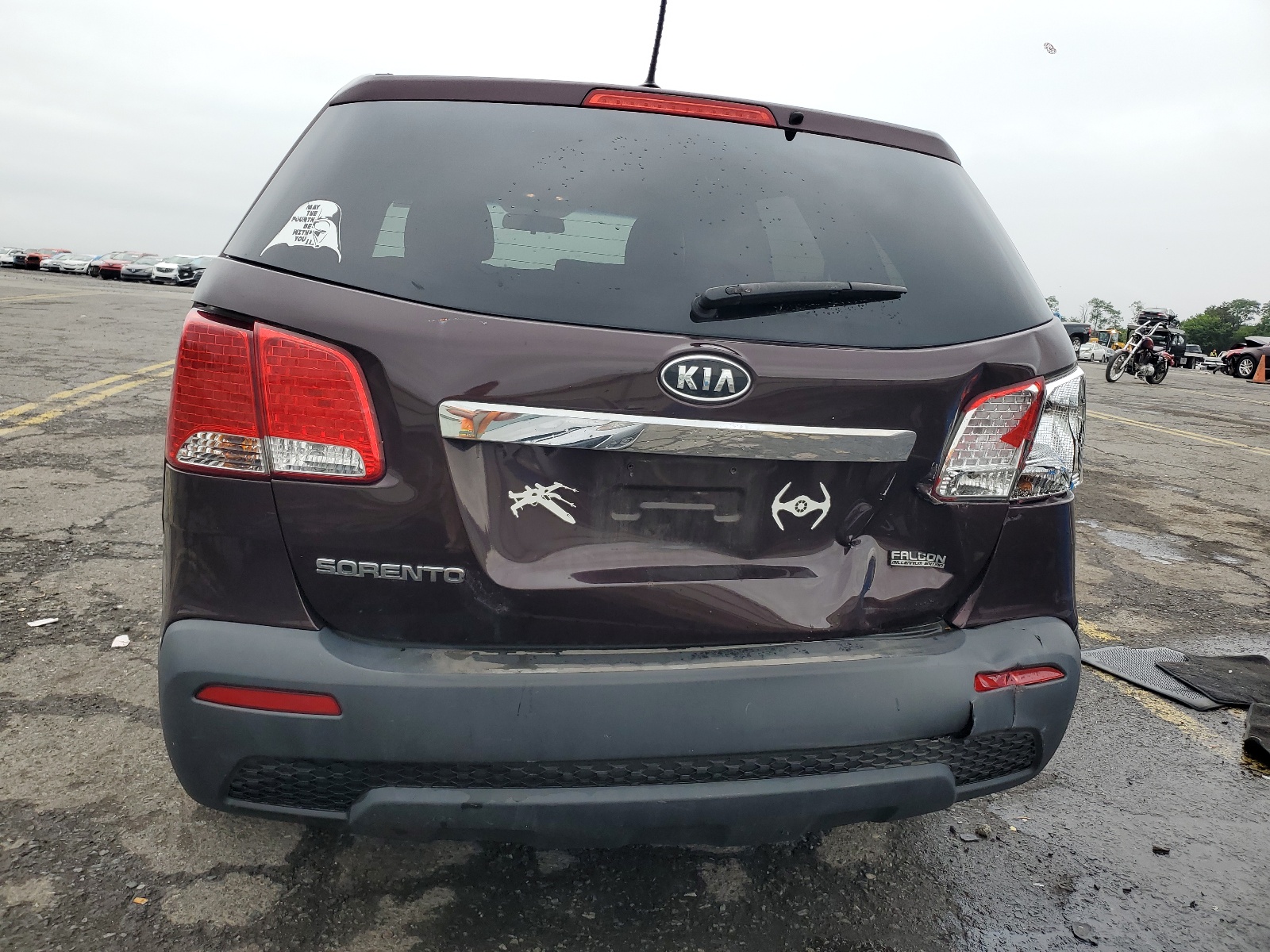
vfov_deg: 53.1
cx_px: 635
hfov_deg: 67.3
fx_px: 954
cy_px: 476
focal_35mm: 26
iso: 50
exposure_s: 1/323
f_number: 1.5
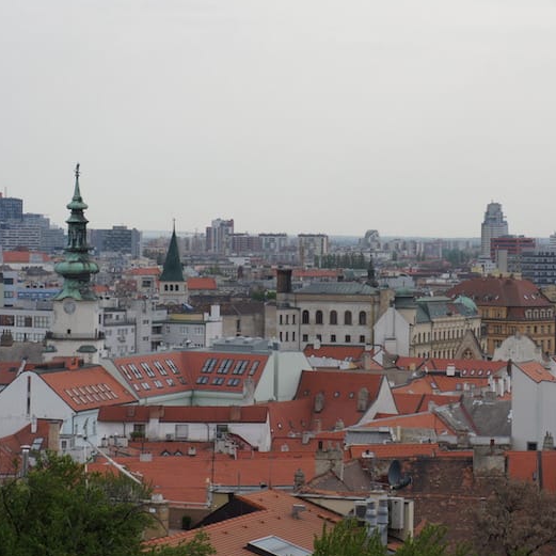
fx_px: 1944
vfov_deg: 16.3
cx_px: 404
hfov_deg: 16.2
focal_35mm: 107
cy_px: 275
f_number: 9
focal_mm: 55
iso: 200
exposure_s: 1/250
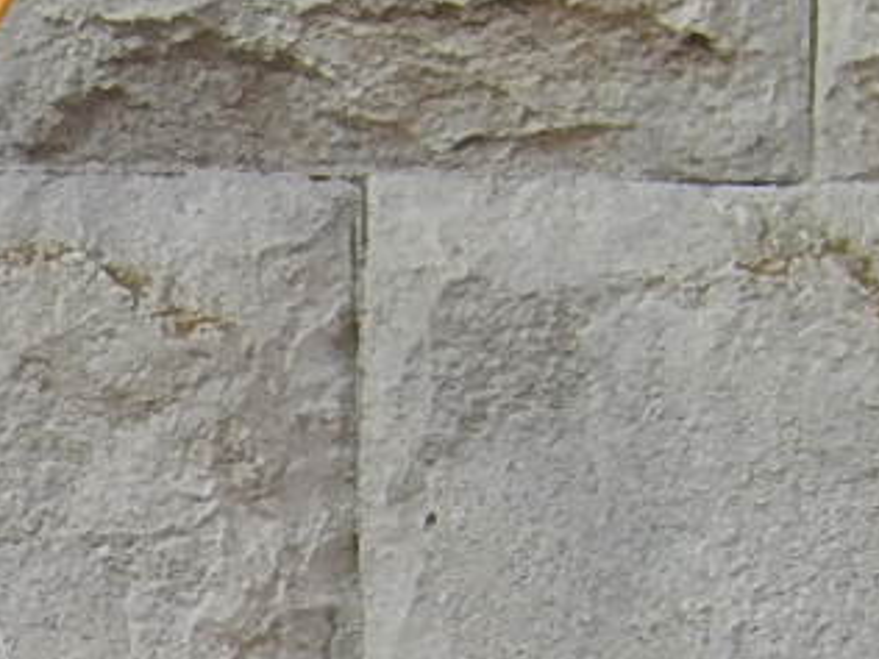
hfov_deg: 2.3
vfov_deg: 1.7
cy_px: 1129
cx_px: -782
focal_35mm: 857
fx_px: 21762
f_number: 5.7
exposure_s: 1/60
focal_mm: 30.3
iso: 125
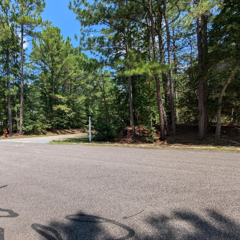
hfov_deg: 75.4
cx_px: 81
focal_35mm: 19
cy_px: 120
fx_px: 149
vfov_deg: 77.7
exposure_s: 1/939
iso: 48
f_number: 2.2
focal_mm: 2.35
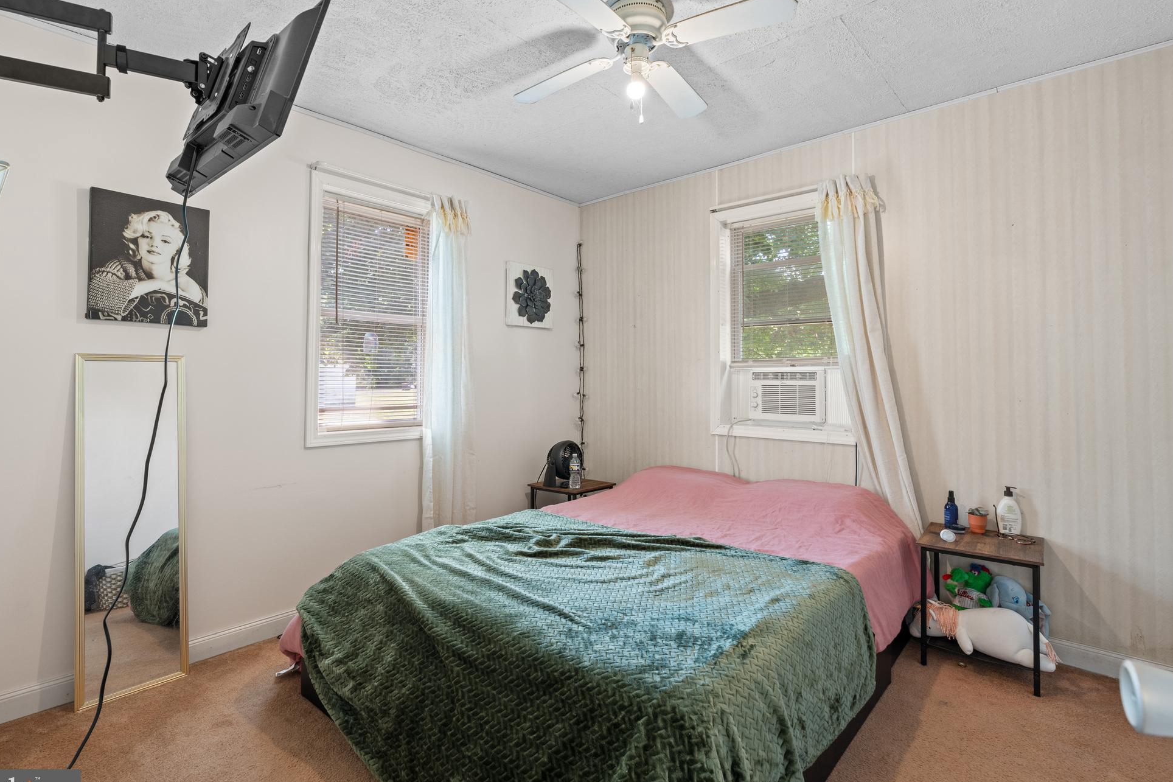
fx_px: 554
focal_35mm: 17
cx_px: 569
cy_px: 398
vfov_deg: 70.4
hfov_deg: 93.3
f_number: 8
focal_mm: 16
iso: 400
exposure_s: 1
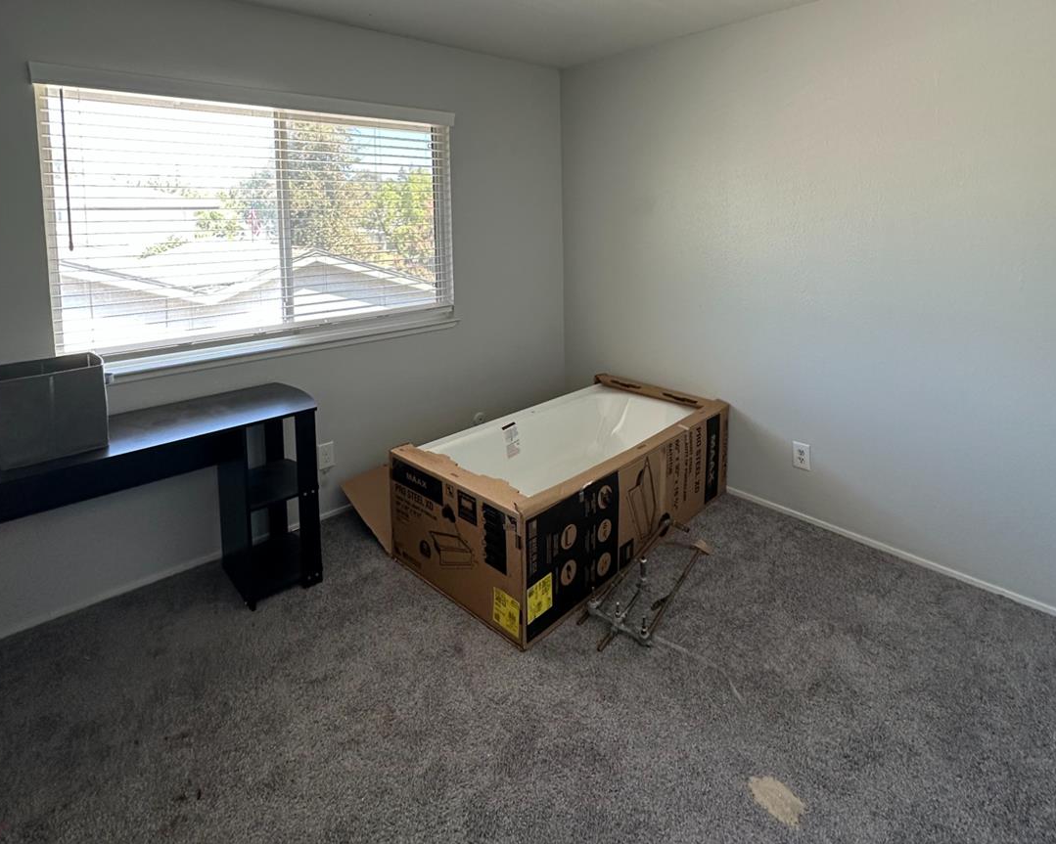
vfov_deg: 67.8
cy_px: 248
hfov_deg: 83.3
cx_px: 520
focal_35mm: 19
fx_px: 594
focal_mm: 2.22
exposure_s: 1/99
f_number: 2.2
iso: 125
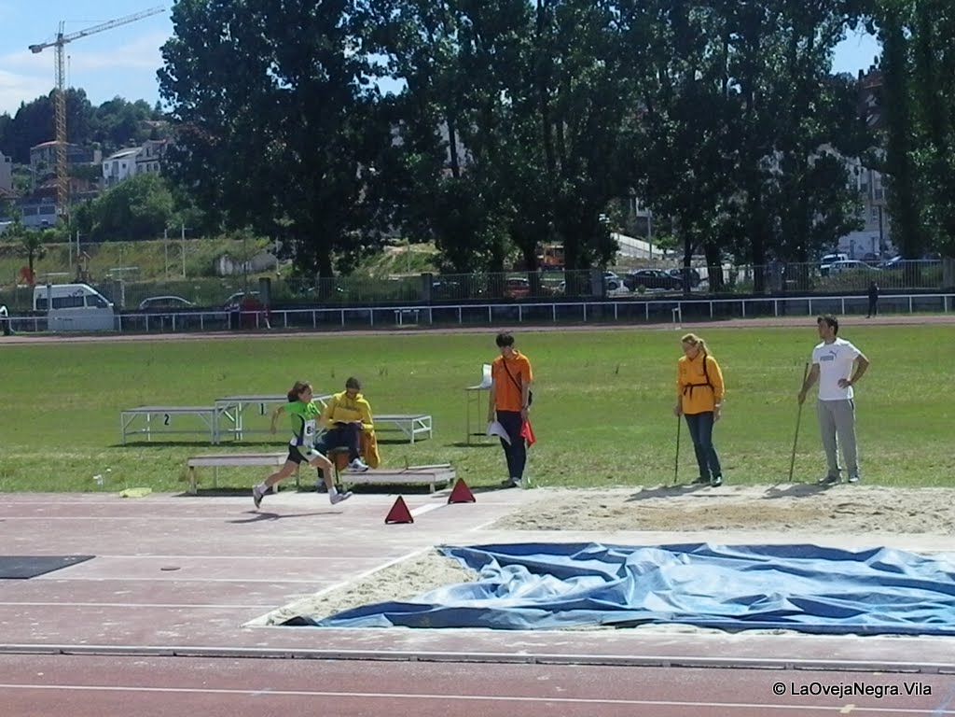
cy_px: 358
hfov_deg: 23.0
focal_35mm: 85
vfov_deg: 17.4
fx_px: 2345
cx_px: 478
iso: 640
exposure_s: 1/500
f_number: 13.3
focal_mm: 14.9
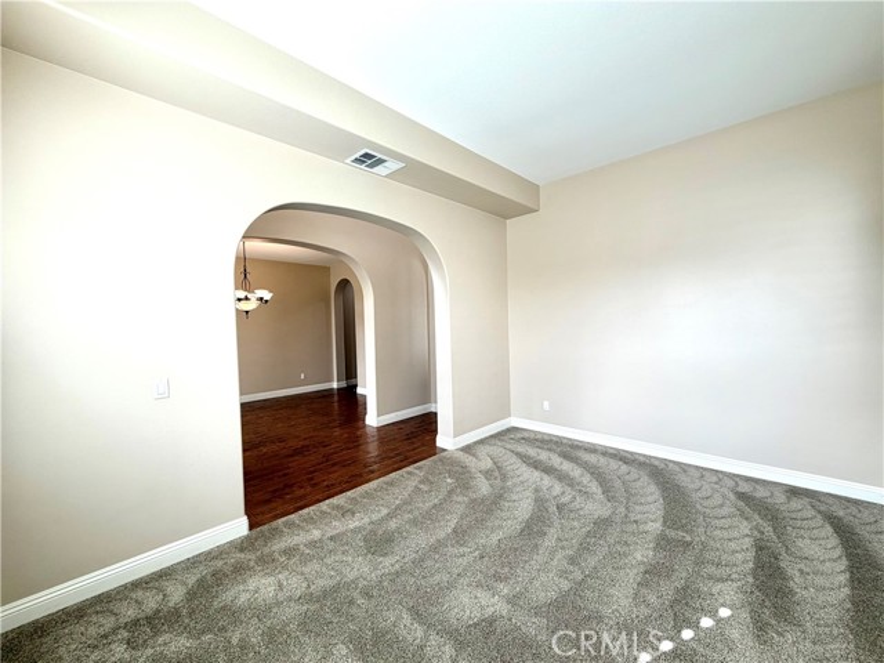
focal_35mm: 14
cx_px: 442
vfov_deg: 85.7
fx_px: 358
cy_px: 332
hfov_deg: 102.1
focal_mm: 2.22
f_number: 2.2
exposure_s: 1/120
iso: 40
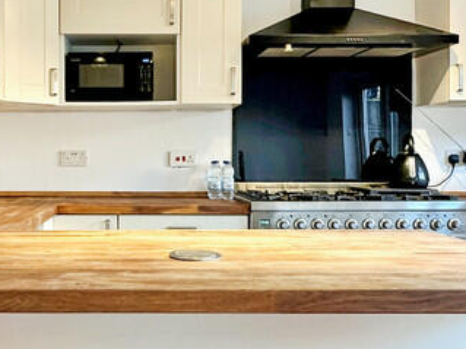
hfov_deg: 41.4
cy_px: 177
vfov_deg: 32.2
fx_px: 606
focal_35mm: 45
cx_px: 148
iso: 250
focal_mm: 2.22
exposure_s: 1/50
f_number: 2.2
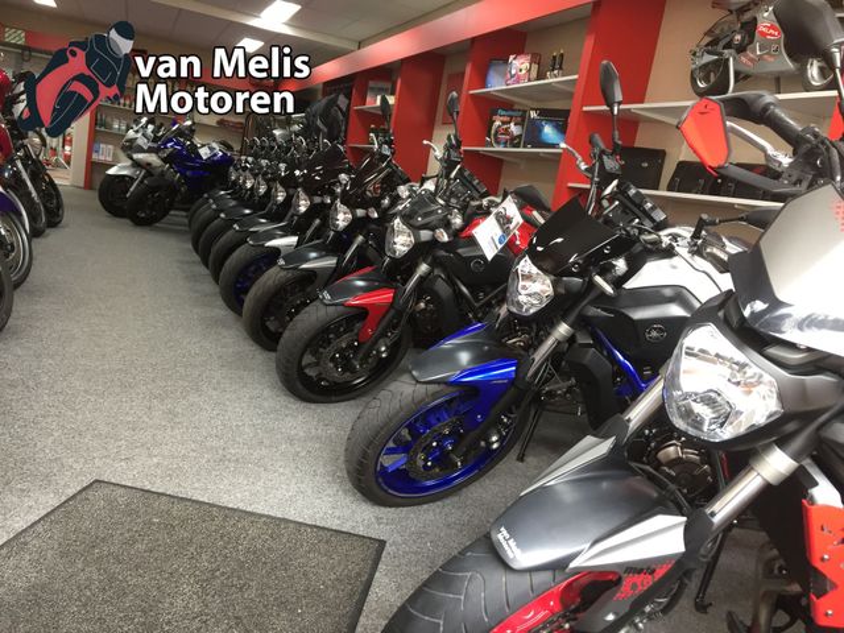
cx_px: 422
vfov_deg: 48.2
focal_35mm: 29
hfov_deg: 61.7
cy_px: 316
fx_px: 707
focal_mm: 4.15
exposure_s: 1/33
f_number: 2.2
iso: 100
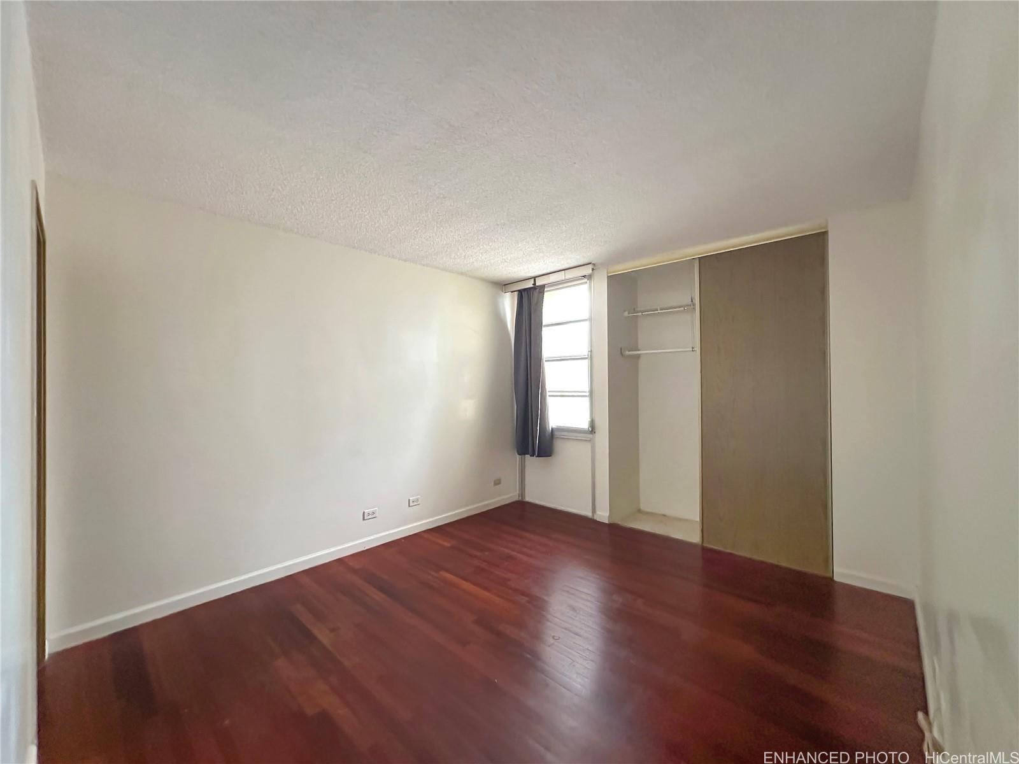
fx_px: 412
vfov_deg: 85.7
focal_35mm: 14
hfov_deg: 102.1
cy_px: 382
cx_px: 510
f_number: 2.2
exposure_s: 1/60
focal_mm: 2.22
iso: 640
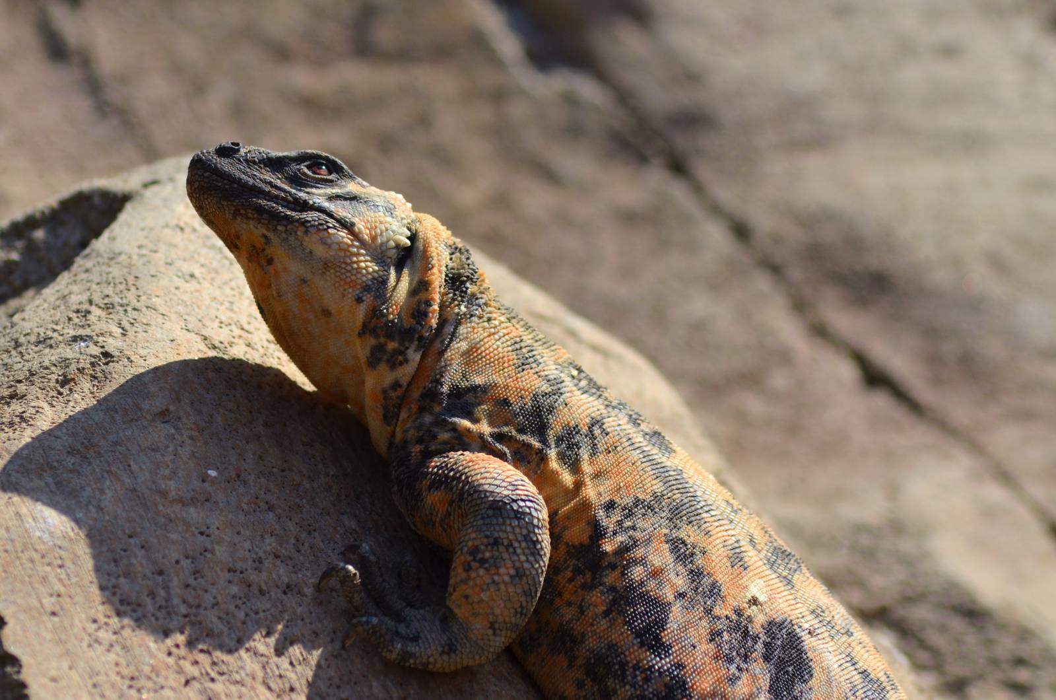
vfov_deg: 5.5
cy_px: 350
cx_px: 528
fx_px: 7246
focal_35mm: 248
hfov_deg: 8.3
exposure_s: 1/2000
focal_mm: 165
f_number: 5.6
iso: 360
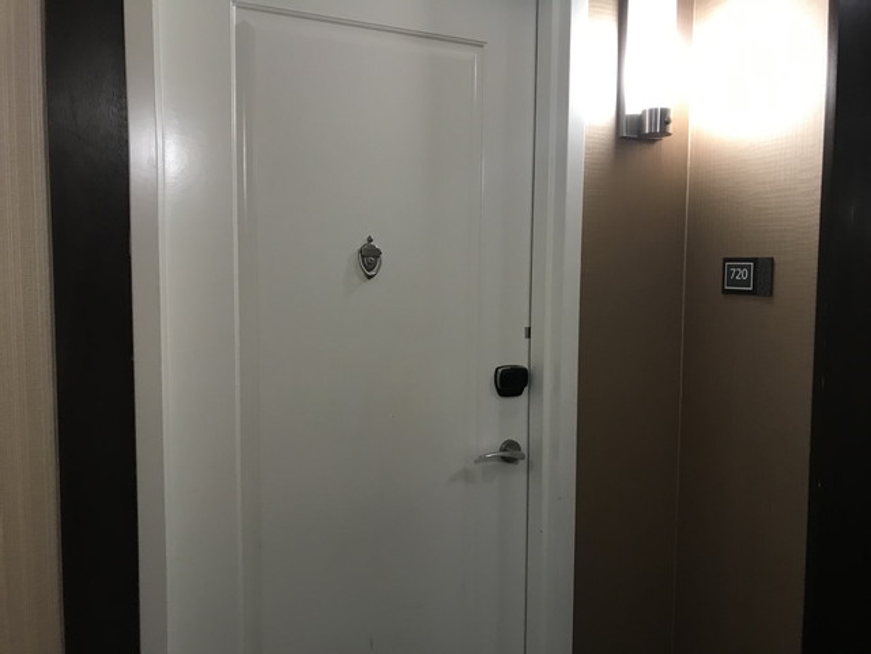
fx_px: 705
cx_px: 436
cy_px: 327
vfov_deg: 49.7
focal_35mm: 28
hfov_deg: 63.4
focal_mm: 3.99
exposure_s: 1/15
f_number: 1.8
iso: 80
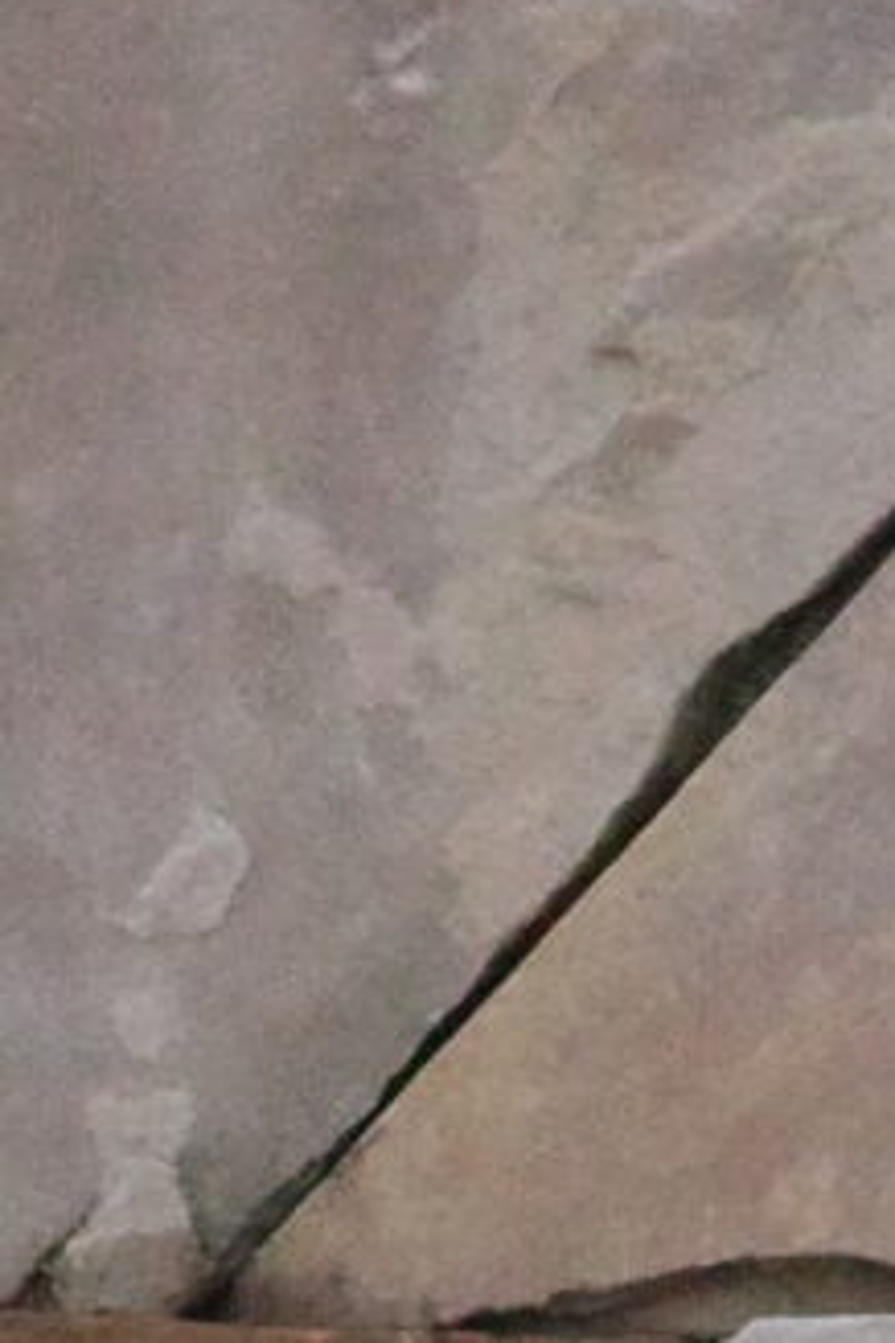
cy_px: 4645
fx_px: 11671
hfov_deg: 4.2
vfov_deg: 5.9
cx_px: -2342
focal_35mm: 313
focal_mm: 26
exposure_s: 1/4000
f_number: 8
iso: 6400
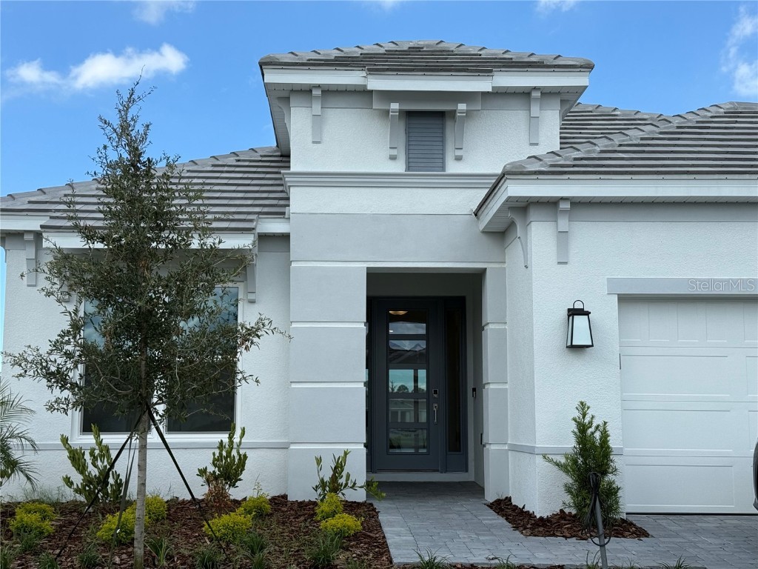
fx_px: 1051
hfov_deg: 39.7
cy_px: 284
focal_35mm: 48
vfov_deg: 30.3
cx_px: 379
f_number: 1.78
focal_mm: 6.76
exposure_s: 1/3378
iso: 64
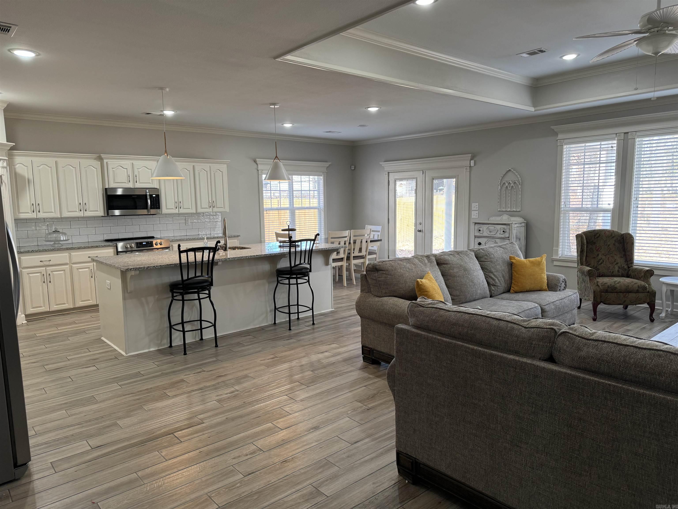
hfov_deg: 71.6
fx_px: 470
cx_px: 339
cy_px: 254
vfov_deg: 56.8
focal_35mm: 24
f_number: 1.78
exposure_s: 1/60
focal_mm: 6.86
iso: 125
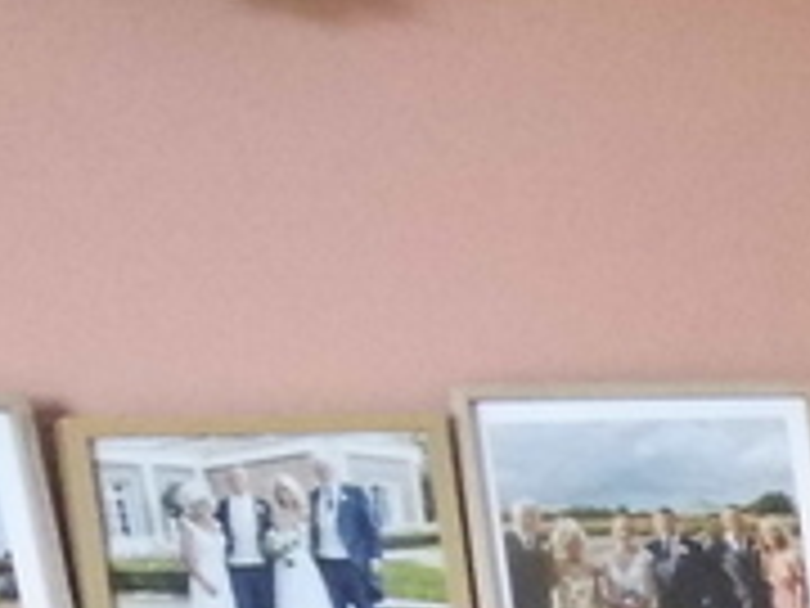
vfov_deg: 10.1
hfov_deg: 11.5
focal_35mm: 142
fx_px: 3323
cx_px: 1926
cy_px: 928
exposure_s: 1/40
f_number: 3
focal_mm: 4.5
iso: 400
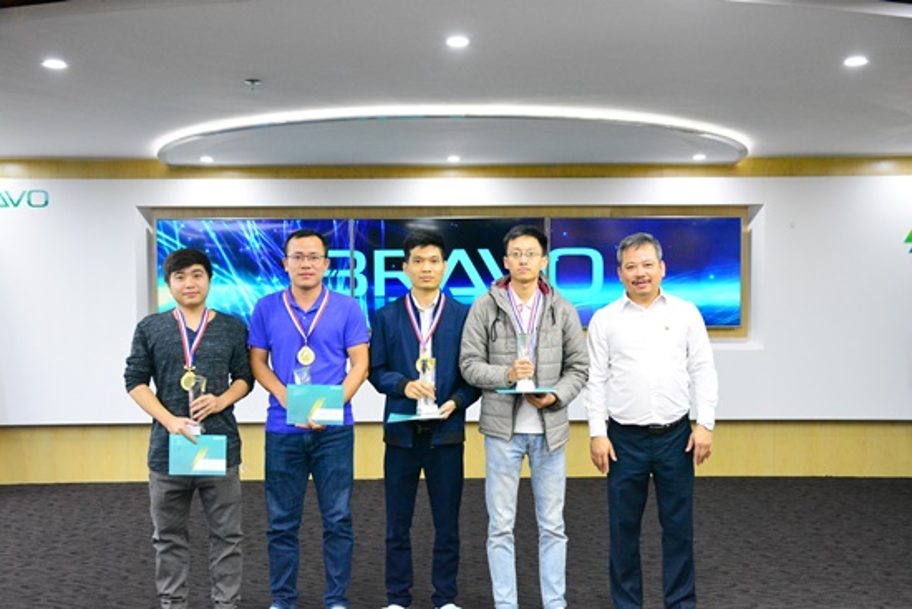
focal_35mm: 39
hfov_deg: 49.5
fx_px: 988
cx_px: 456
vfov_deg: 34.2
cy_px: 304
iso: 3200
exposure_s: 1/200
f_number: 4
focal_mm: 26
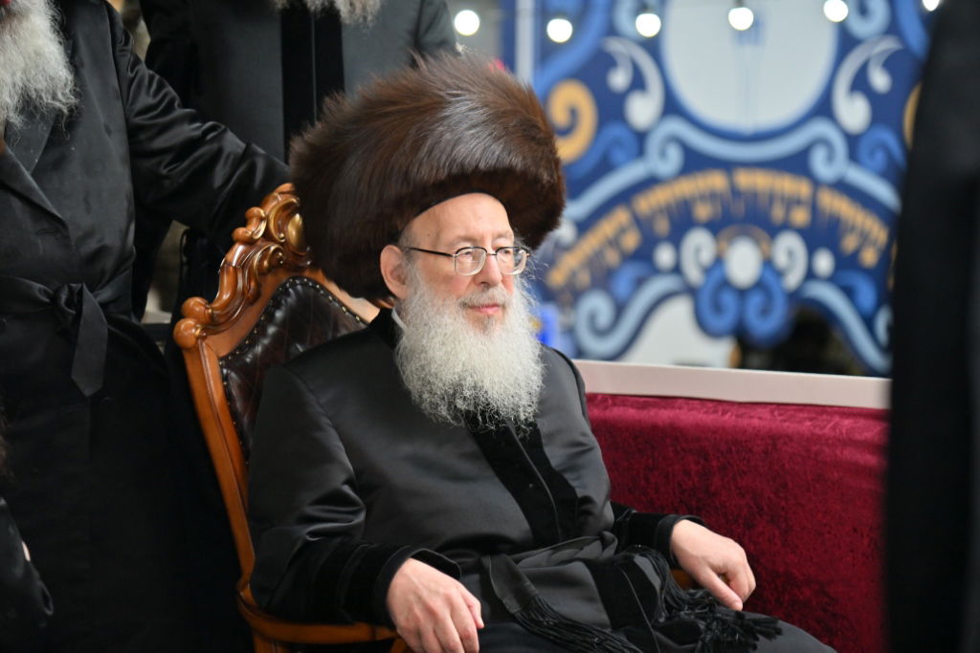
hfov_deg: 17.1
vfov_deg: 11.4
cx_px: 490
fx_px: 3267
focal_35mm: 120
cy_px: 326
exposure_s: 1/200
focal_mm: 120
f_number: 4
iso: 800
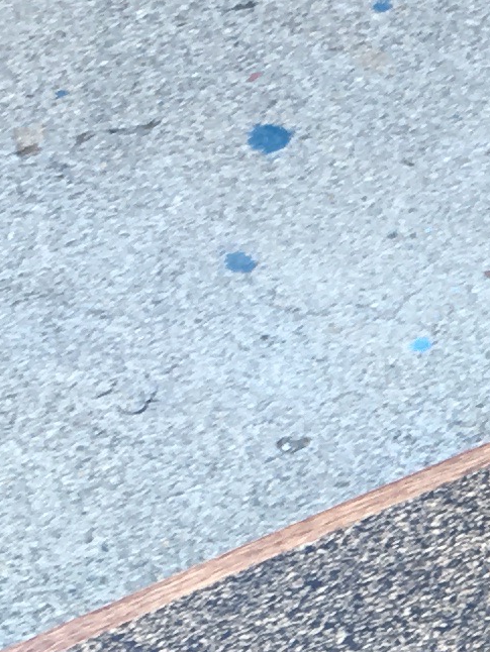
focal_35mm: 181
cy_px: 999
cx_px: 843
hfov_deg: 8.0
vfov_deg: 10.5
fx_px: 3414
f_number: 2.2
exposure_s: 1/60
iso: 25
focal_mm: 4.15
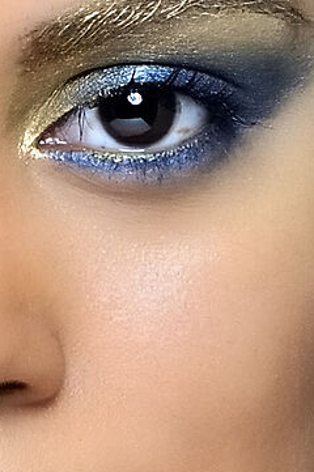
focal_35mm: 647
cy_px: 335
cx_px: -97
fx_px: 8485
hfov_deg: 2.1
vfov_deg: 3.2
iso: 200
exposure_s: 1/160
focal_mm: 65
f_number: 8
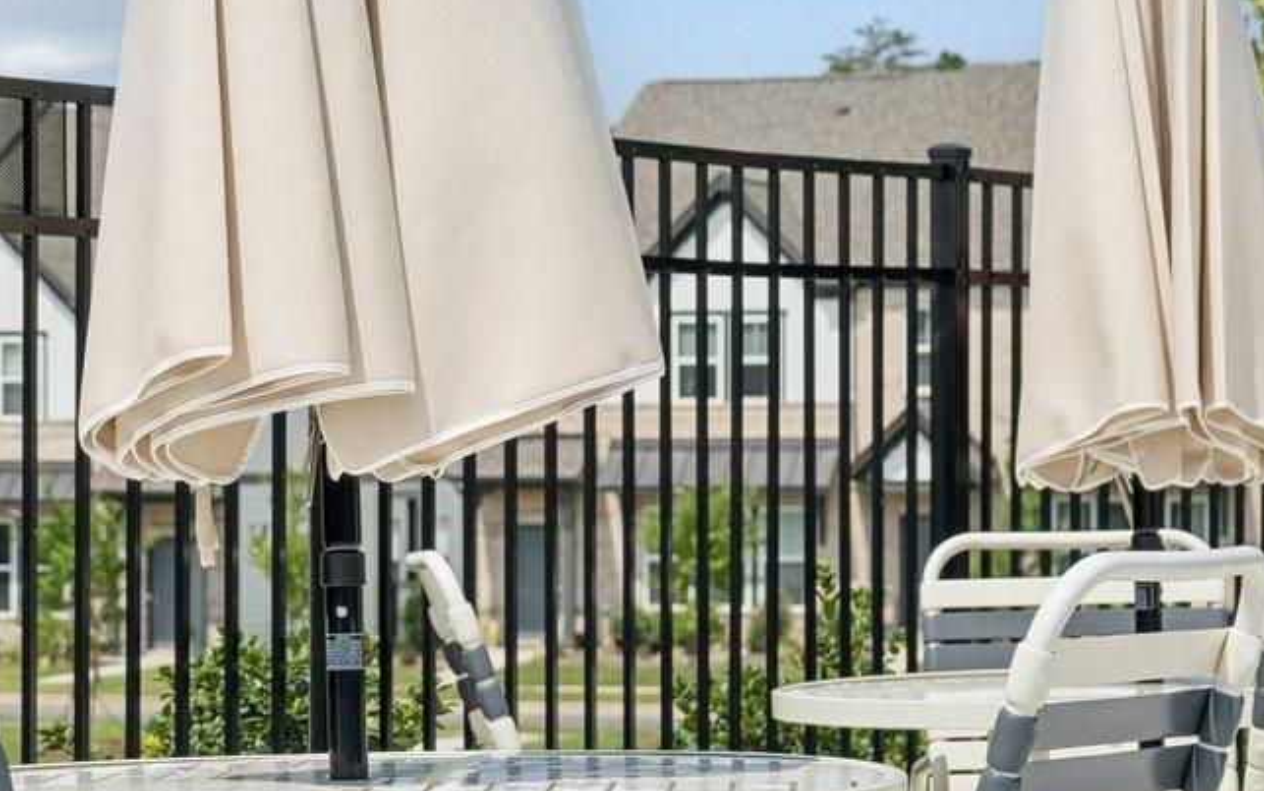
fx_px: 5030
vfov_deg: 9.0
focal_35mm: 146
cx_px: 436
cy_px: 640
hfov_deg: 14.3
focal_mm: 45
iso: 100
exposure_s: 1/1250
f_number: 5
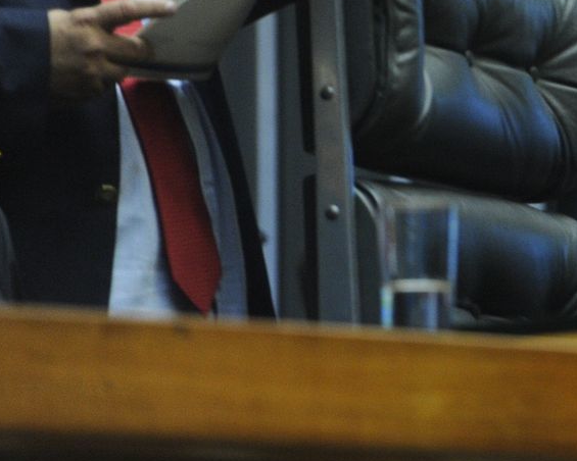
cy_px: 151
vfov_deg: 2.2
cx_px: 1030
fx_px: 12073
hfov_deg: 2.7
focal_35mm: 707
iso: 1600
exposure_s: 1/60
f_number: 2.8
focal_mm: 200
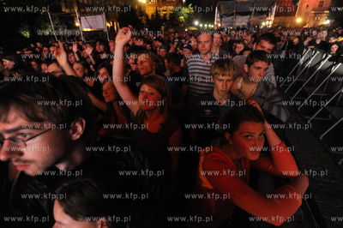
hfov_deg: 93.3
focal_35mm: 17
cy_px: 114
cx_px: 172
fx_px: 162
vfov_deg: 70.3
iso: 3200
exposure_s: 1/25
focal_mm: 17
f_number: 4
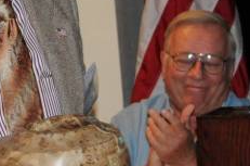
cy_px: 72
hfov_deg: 9.4
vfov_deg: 6.3
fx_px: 1511
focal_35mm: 218
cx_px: -3
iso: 800
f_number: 4
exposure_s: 1/60
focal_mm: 42
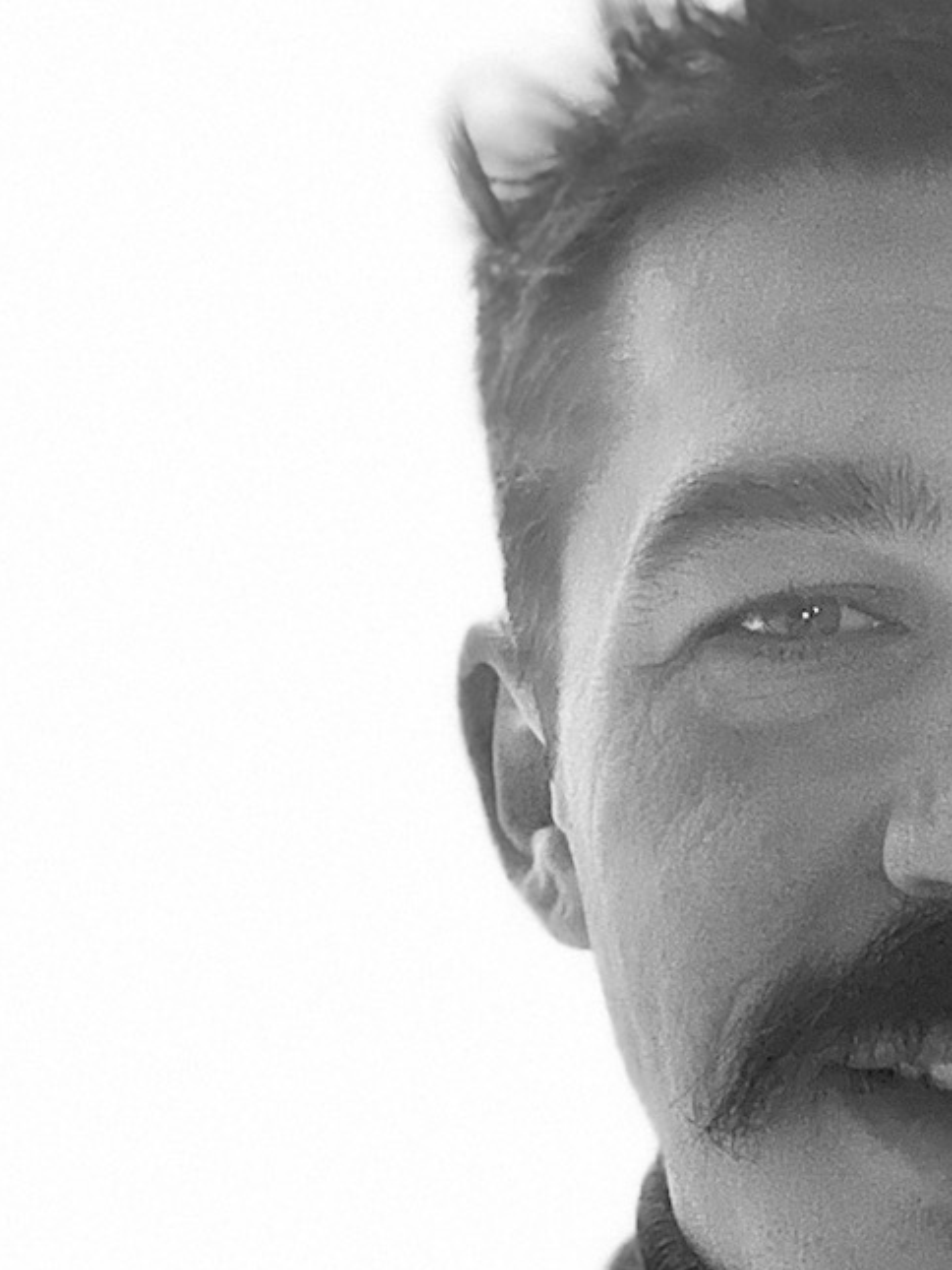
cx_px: 962
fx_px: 2273
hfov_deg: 22.7
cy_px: 761
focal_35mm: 62
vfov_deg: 31.1
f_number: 2.2
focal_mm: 2.71
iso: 640
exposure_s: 1/17
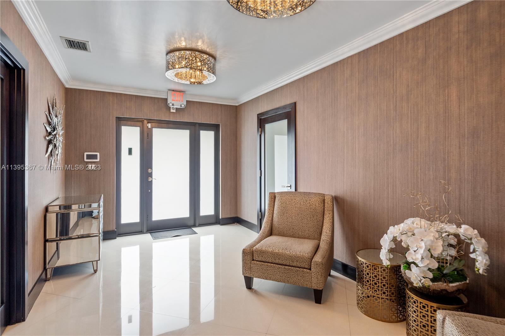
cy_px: 168
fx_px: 252
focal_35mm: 18
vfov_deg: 67.4
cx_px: 252
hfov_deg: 90.0
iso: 640
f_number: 8
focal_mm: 18
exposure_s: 1/20
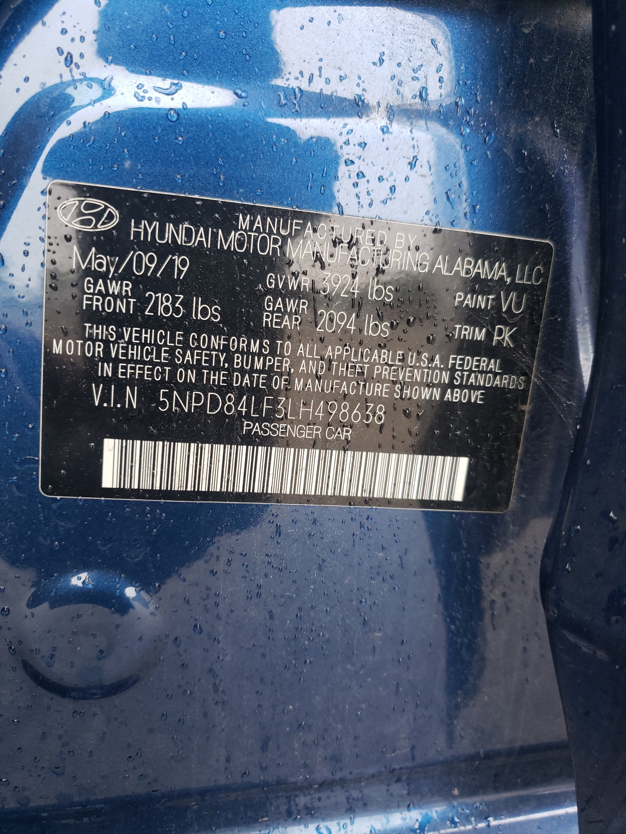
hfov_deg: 53.1
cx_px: 313
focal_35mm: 26
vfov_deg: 67.3
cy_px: 417
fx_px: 627
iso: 131
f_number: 1.5
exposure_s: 1/60.2
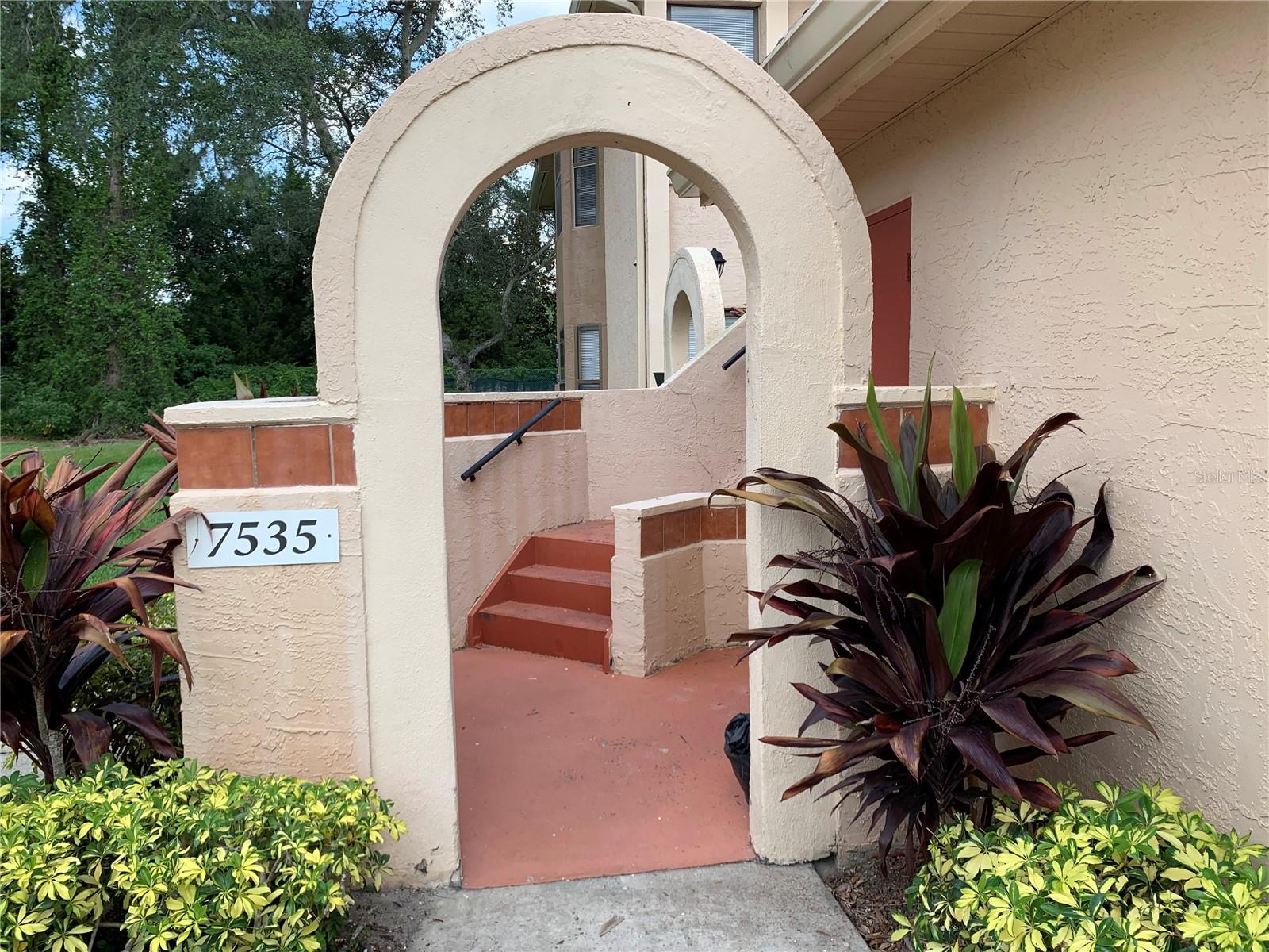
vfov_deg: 53.1
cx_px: 634
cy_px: 476
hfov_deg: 67.3
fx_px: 953
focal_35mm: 26
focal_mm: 4.25
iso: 25
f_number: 1.8
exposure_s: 1/664
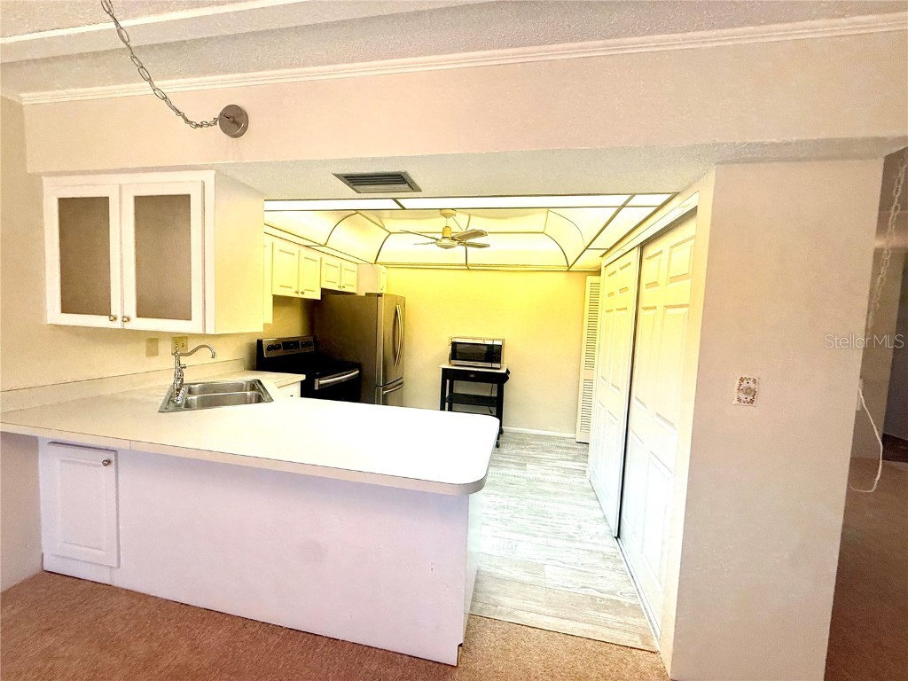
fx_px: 367
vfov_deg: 85.7
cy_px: 340
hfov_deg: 102.1
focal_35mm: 14
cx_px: 454
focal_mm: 2.22
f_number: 2.2
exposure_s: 1/125
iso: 64
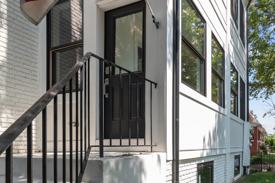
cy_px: 138
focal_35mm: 23
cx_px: 208
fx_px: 176
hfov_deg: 70.7
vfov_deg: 52.5
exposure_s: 1/160
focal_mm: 10
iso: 200
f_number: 9
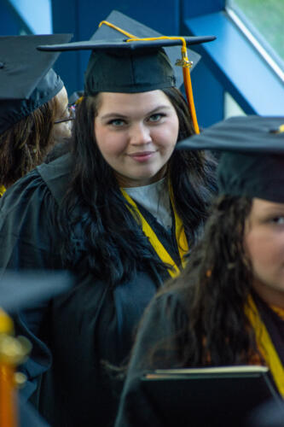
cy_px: 214
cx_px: 142
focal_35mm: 315
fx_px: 3730
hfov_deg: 4.4
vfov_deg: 6.5
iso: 1000
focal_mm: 210
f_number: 8
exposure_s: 1/125
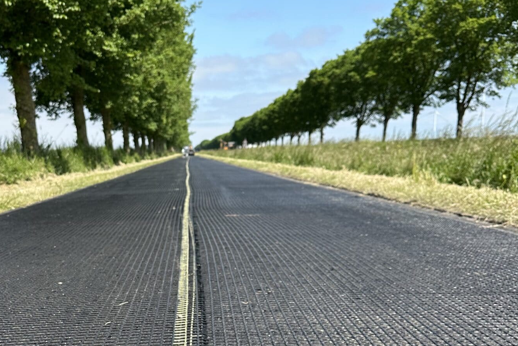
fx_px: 691
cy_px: 325
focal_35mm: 48
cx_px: 172
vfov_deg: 26.9
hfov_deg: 40.6
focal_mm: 6.86
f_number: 1.78
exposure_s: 1/2410
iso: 80
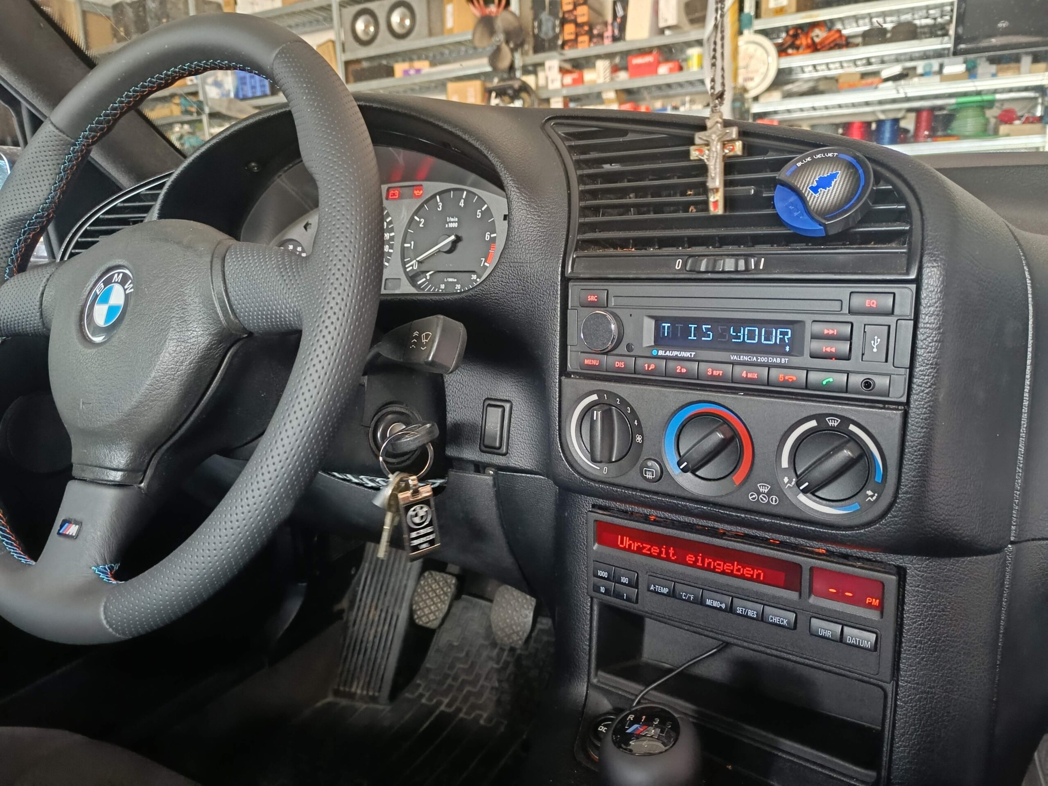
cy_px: 393
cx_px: 524
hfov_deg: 71.6
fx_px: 727
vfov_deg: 56.8
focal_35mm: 24
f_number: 1.88
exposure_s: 1/25
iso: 1171
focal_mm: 5.59
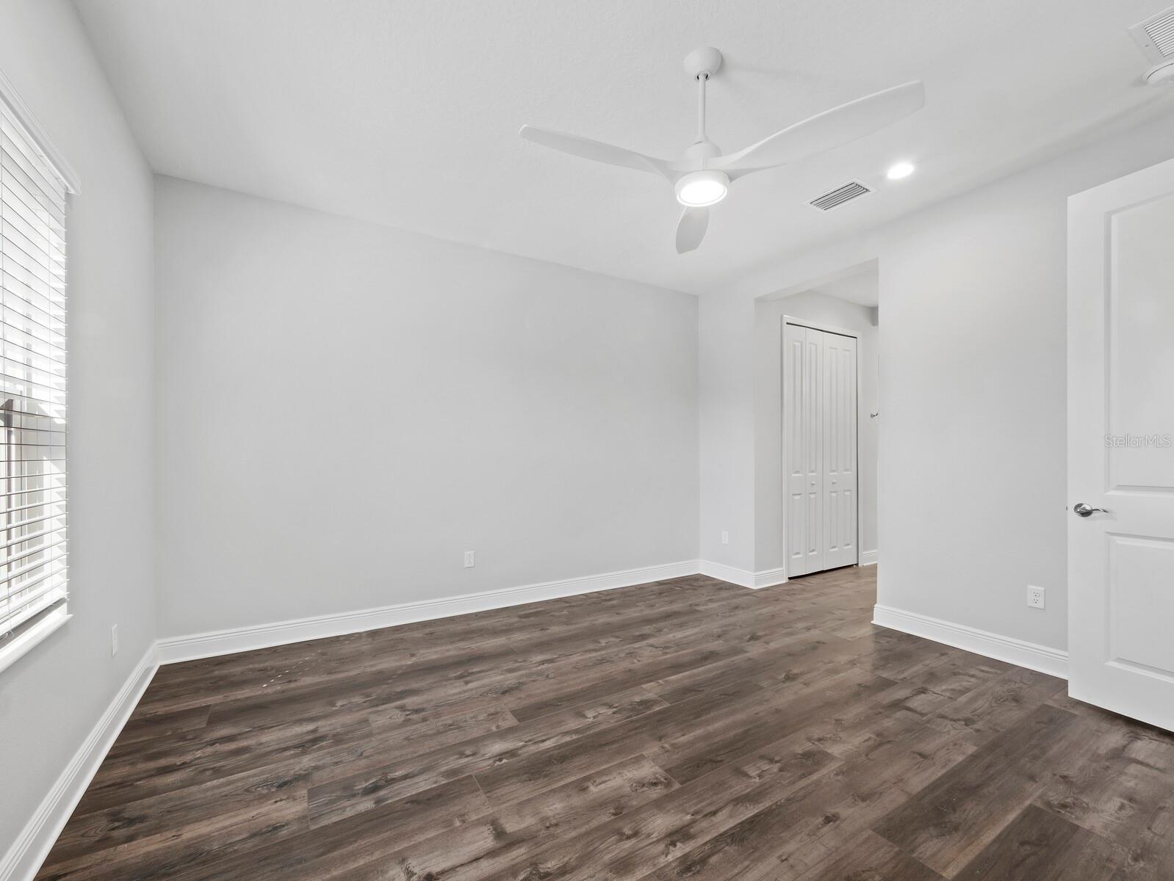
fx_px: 475
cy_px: 440
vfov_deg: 85.7
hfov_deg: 102.0
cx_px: 587
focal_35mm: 14
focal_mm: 7
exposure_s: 1/1.25
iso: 320
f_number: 13
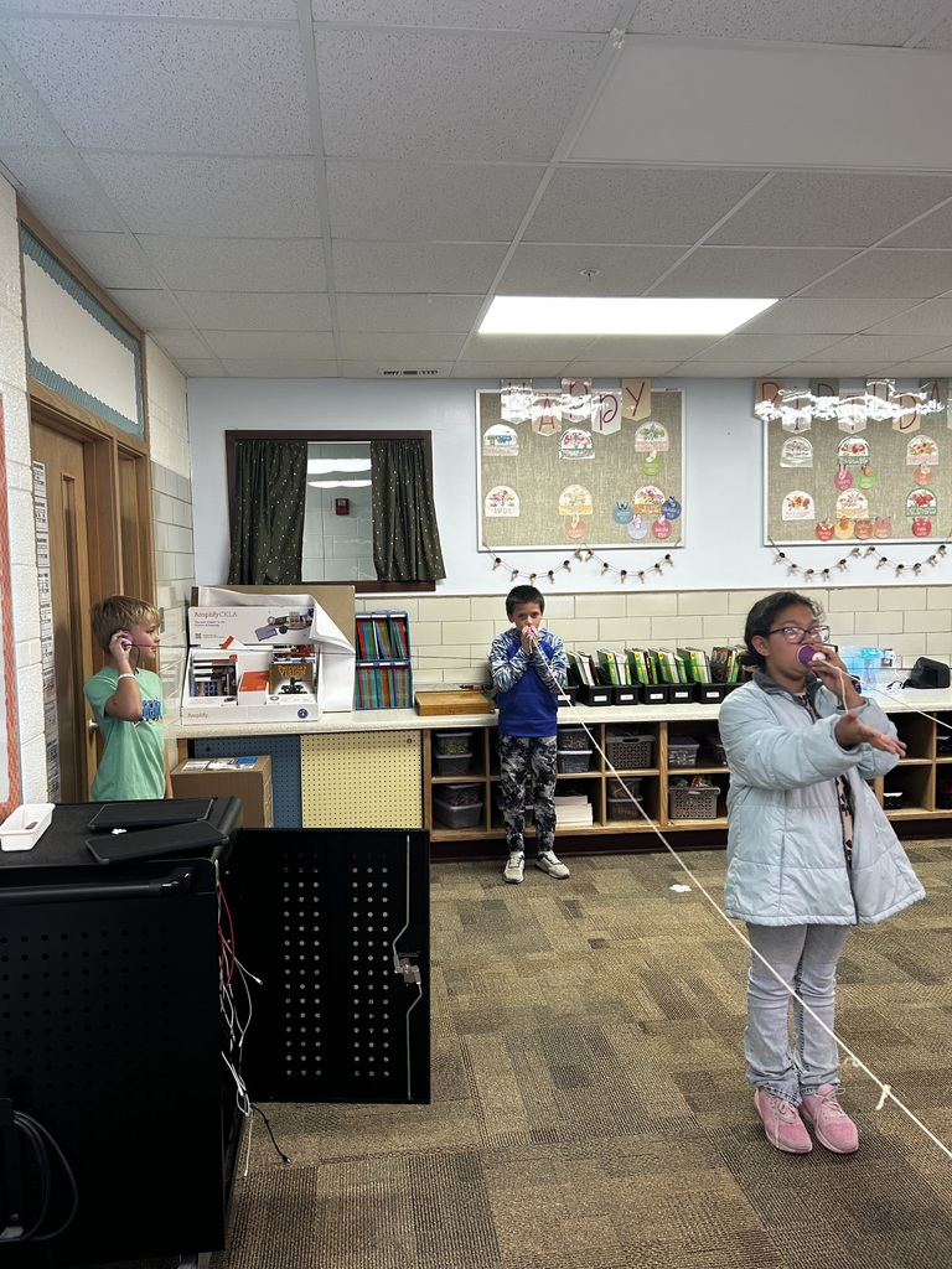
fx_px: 953
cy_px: 634
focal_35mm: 26
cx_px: 476
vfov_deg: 67.3
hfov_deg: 53.1
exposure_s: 1/60
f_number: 1.5
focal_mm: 5.7
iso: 100
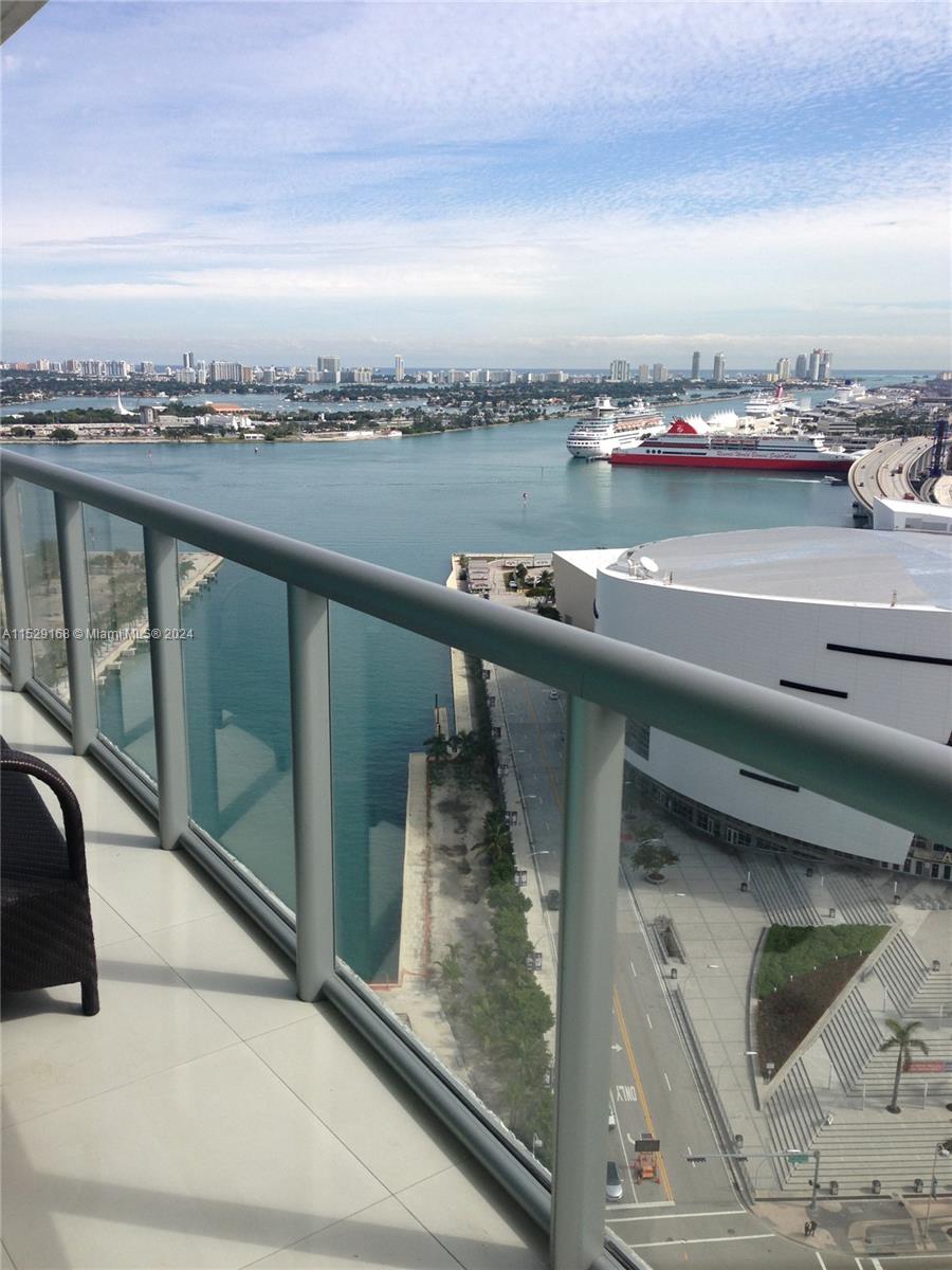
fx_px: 1210
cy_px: 635
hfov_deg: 42.9
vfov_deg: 55.4
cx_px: 476
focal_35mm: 33
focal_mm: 4.12
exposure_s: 1/1883
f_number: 2.4
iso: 50
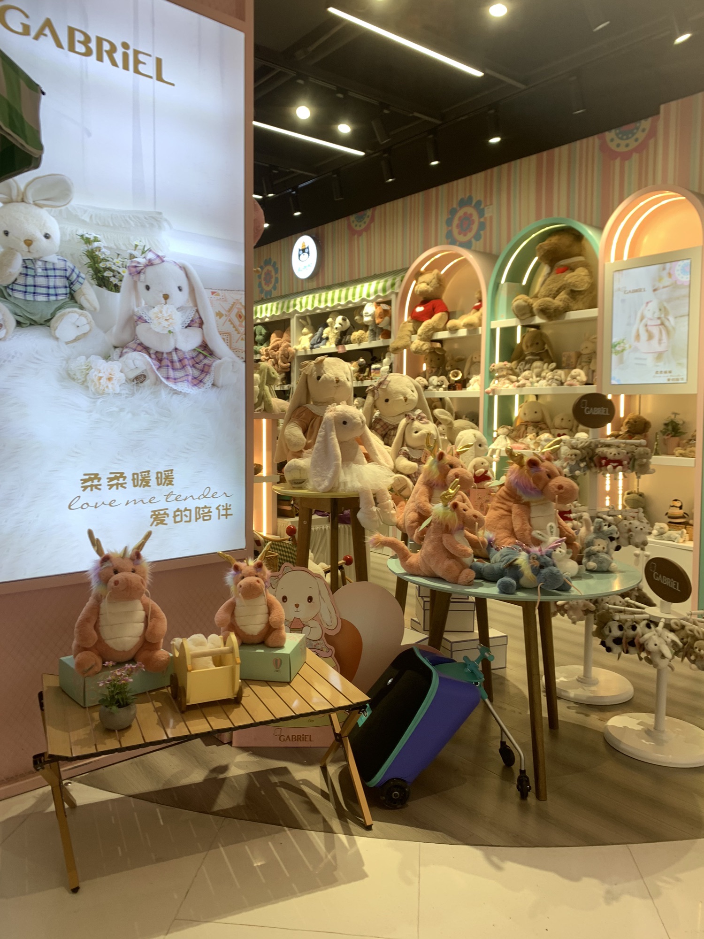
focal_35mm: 26
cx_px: 352
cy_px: 470
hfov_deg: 53.1
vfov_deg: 67.3
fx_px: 705
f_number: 1.8
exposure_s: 1/105
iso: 25
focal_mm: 4.25
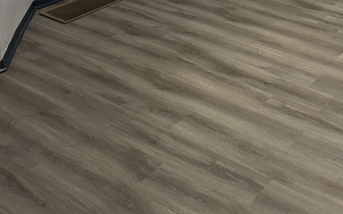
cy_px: -111
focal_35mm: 56
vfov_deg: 19.9
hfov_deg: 35.3
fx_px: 524
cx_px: 267
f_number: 1.78
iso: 320
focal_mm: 6.76
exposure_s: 1/60
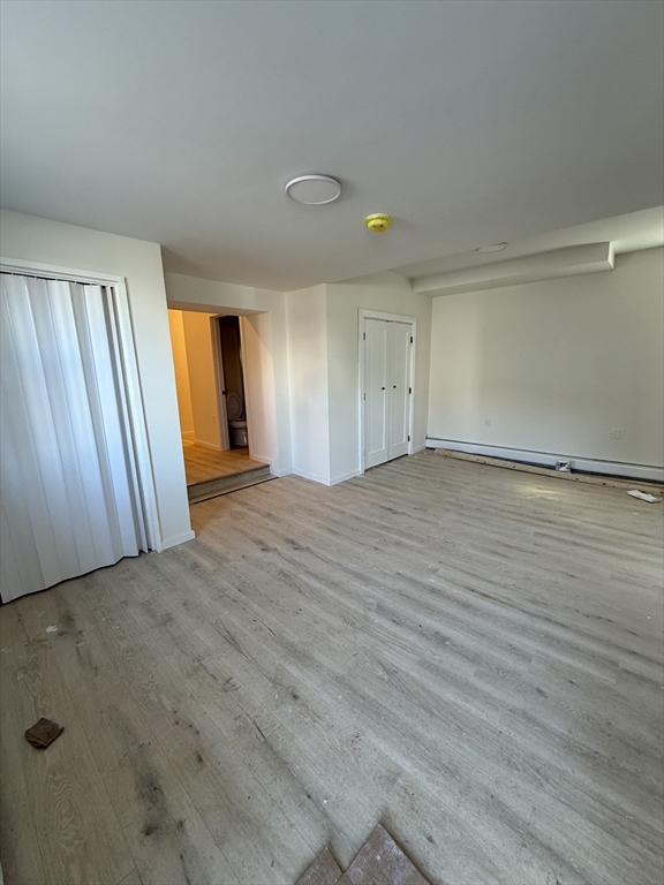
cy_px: 442
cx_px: 332
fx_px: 358
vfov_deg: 102.1
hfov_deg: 85.7
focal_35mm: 14
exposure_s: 1/99
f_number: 2.2
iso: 160
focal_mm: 2.22
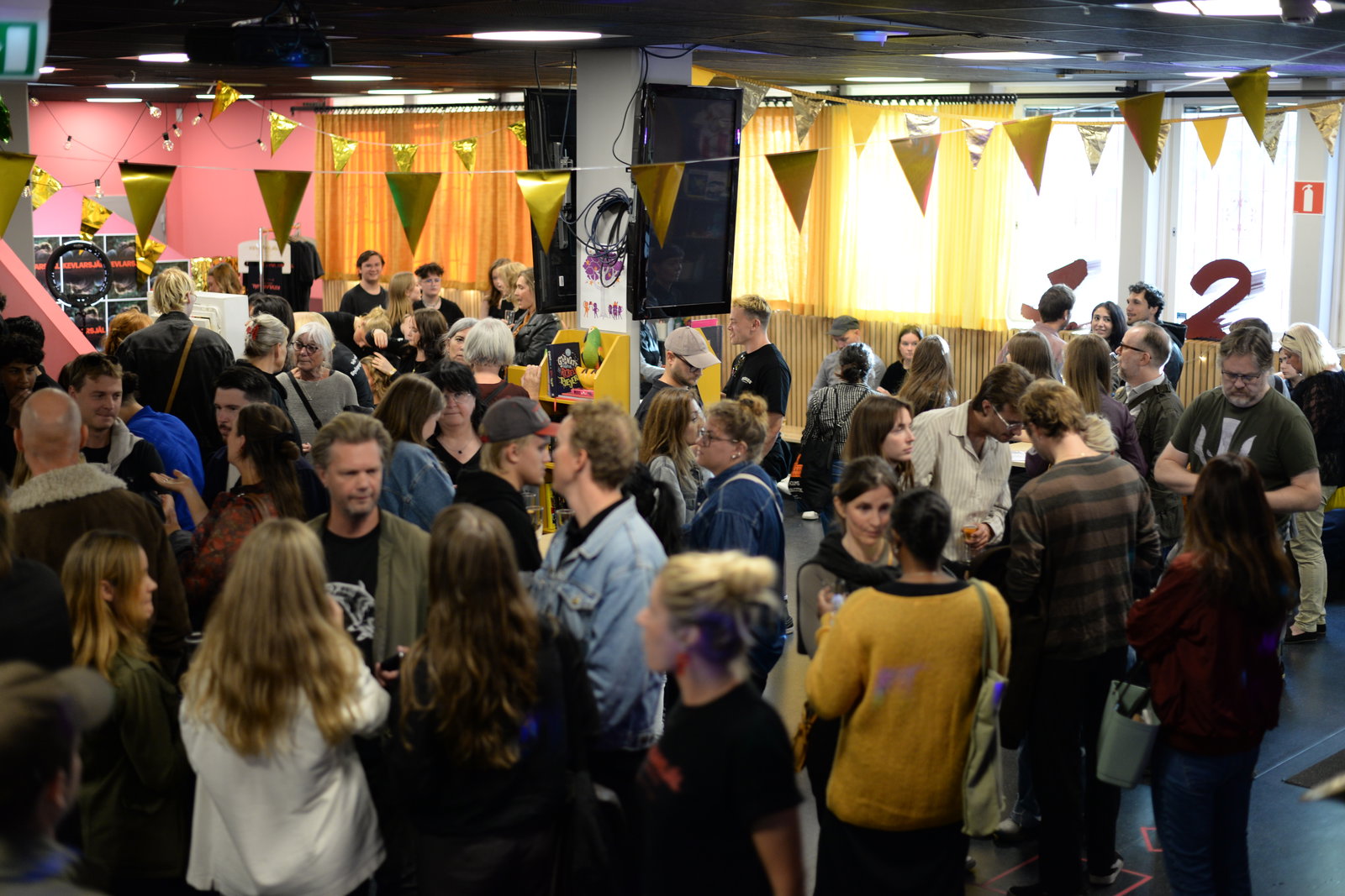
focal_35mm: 50
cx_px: 672
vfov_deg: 27.0
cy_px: 448
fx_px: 1868
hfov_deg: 39.6
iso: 800
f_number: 1.8
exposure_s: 1/100
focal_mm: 50
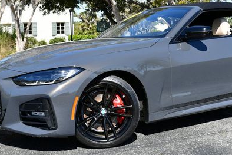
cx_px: 153
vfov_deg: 20.8
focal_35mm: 65
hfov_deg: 30.7
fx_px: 419
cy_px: 38
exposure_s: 1/250
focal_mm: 20
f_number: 8
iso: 125
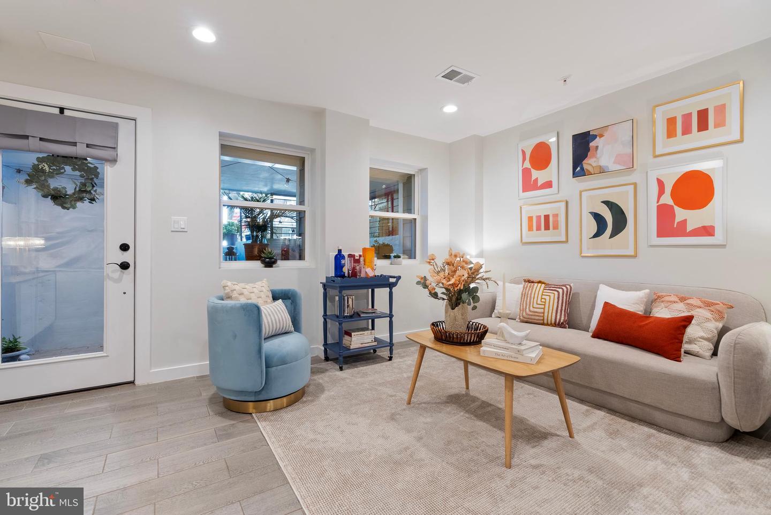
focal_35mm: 16
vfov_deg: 73.8
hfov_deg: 96.7
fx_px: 343
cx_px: 386
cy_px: 258
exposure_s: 1.3
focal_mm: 16
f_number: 8
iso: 200
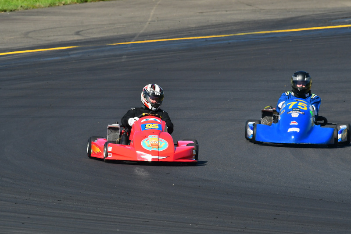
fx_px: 6583
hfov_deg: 3.1
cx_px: 176
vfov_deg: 2.0
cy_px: 117
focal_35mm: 675
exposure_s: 1/640
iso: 500
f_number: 11
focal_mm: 450
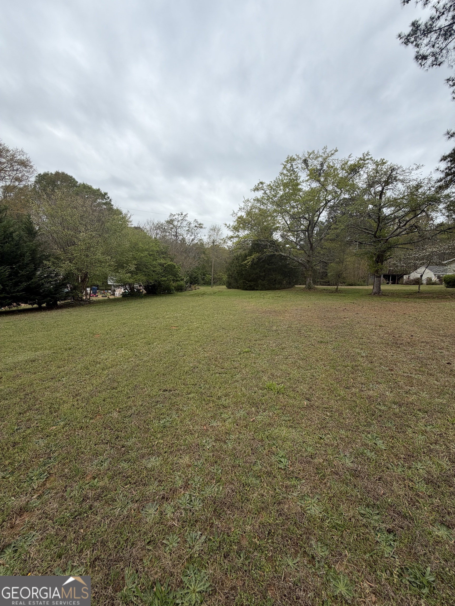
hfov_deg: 85.7
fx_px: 245
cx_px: 228
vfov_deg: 102.1
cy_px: 303
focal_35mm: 14
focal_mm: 2.22
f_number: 2.2
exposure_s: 1/770
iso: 25
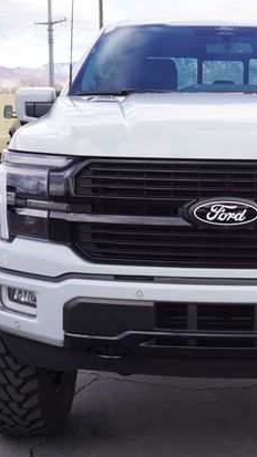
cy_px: 230
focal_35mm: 66
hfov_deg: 18.0
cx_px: 224
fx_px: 798
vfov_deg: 32.0
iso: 100
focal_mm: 27
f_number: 6.3
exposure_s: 1/100
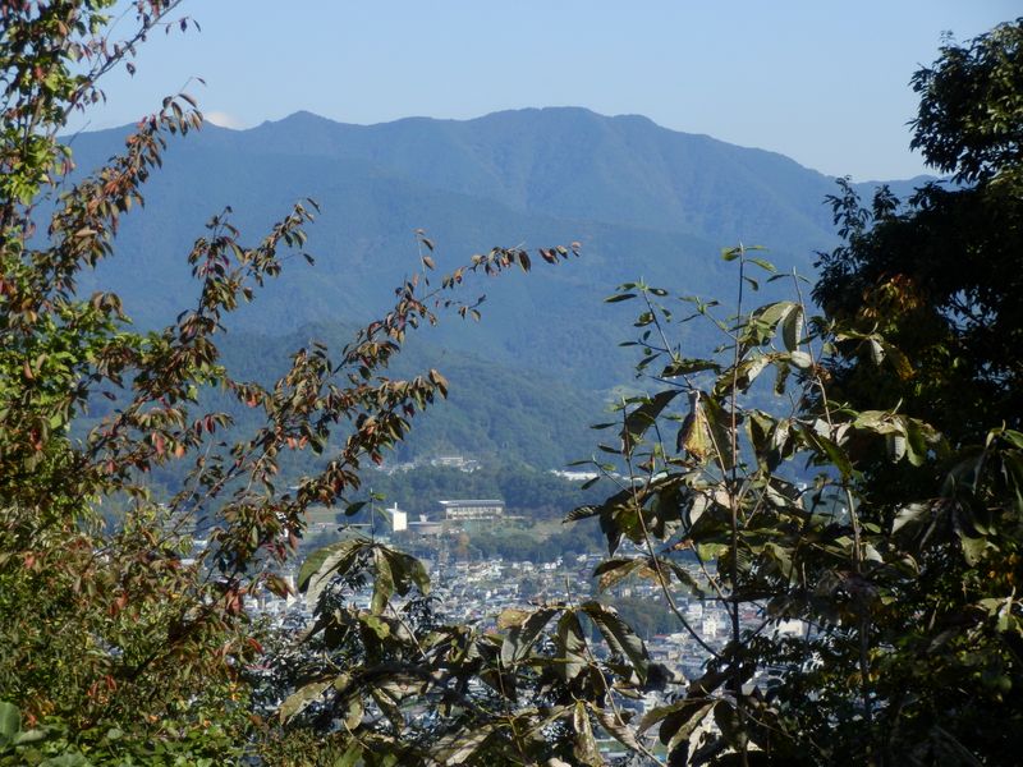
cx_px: 512
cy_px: 384
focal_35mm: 111
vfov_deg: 13.3
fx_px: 3280
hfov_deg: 17.7
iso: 80
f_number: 5.5
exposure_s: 1/320
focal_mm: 19.6
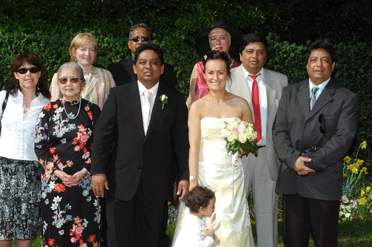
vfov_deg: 21.9
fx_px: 637
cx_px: 145
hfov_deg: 32.4
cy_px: 153
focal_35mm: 62
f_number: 11
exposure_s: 1/500
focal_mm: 29
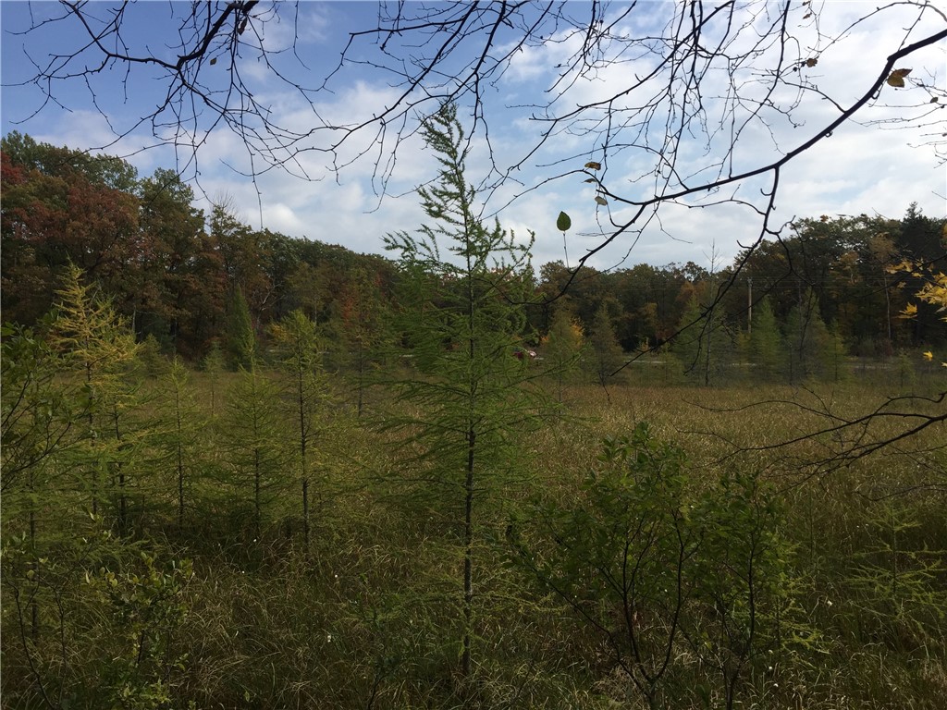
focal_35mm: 29
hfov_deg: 61.7
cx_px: 474
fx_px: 793
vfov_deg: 48.2
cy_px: 355
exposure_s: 1/2326
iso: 32
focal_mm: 4.15
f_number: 2.2
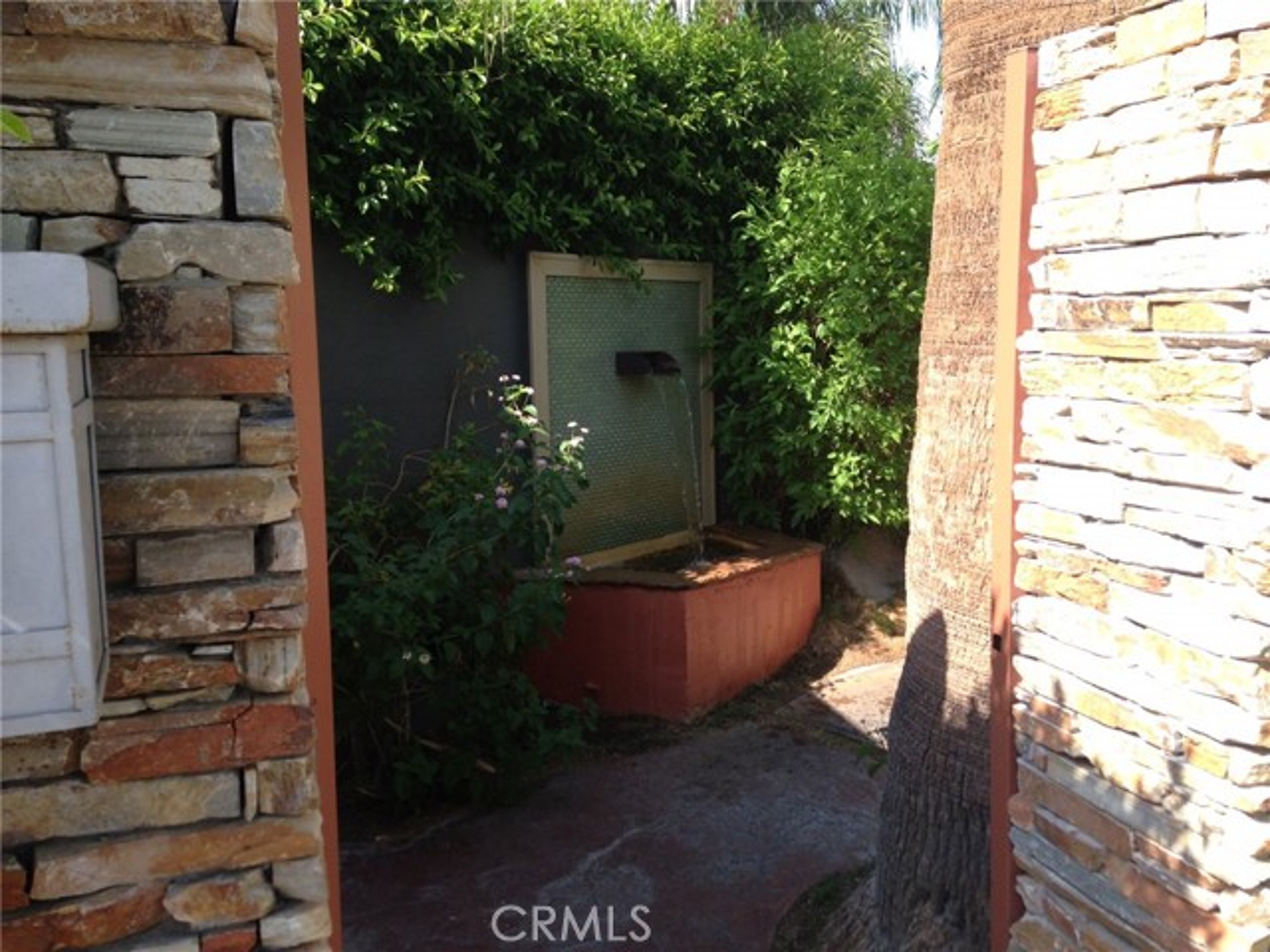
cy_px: 476
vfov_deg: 42.9
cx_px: 635
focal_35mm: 33
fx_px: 1211
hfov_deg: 55.4
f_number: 2.4
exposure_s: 1/437
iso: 50
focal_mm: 4.13
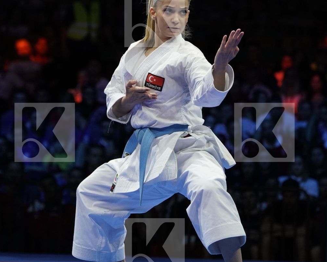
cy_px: 132
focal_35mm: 293
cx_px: 155
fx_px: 2835
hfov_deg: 6.6
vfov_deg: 5.3
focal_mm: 175
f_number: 5.6
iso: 2000
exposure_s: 1/500
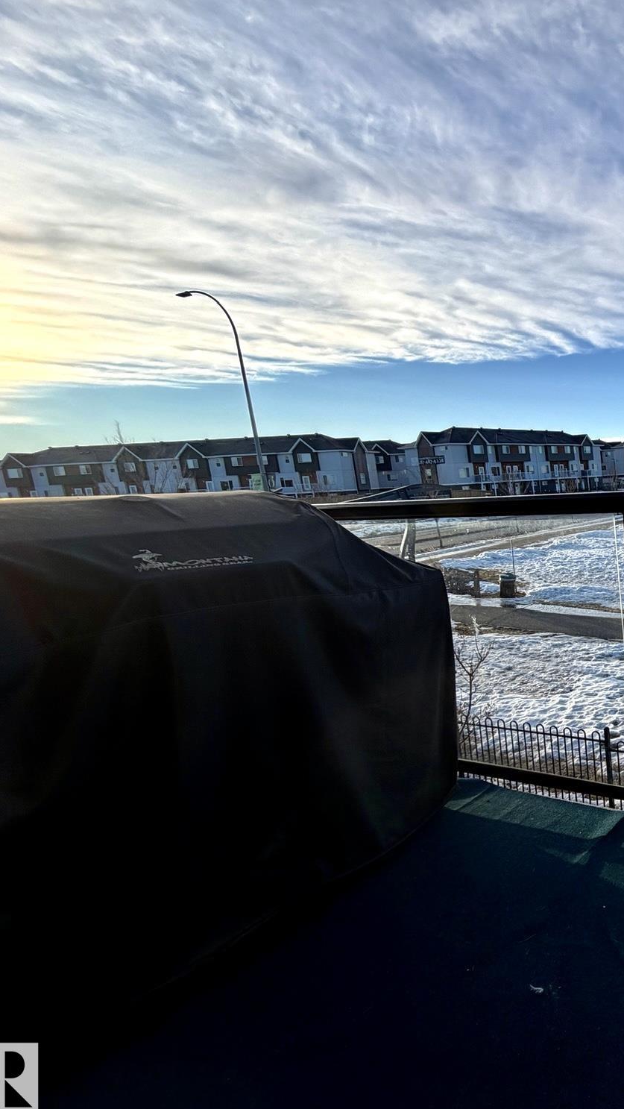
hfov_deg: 40.2
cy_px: 571
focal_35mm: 21
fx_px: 617
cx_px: 727
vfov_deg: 83.8
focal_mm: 2.22
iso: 25
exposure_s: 1/770
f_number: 2.2
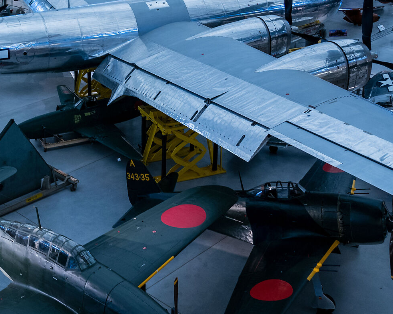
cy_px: 57
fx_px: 640
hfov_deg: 33.5
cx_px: 97
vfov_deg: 27.0
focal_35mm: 55
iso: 800
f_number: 4
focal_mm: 24
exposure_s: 1/25
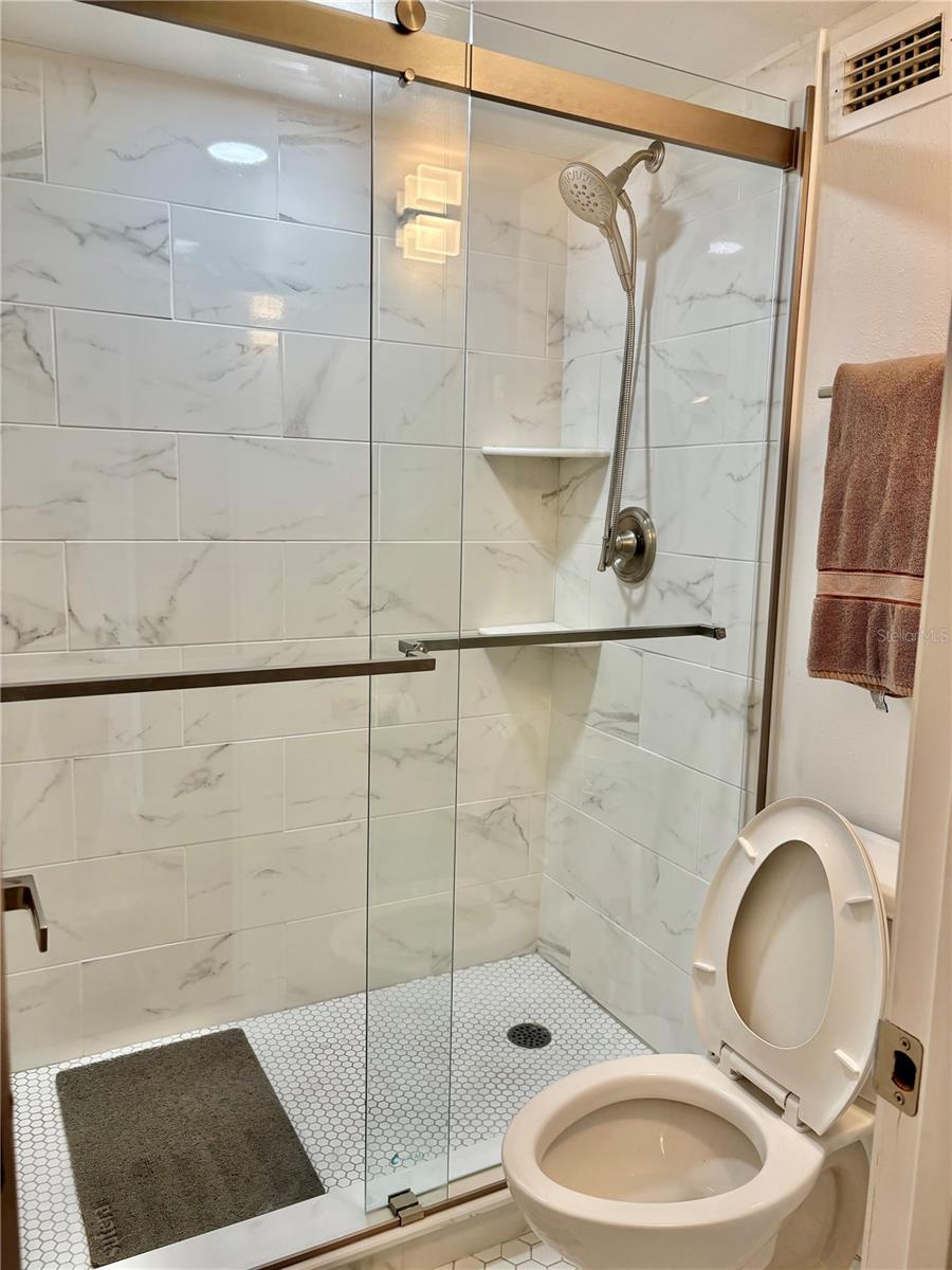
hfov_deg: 53.1
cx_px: 476
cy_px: 635
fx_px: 953
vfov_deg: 67.3
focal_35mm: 26
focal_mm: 5.96
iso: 80
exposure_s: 1/120
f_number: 1.6
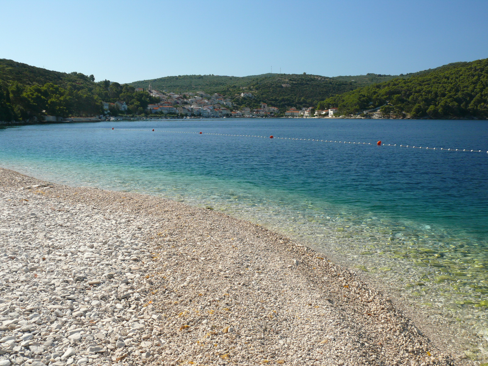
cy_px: 183
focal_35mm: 38
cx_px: 244
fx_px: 536
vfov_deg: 37.7
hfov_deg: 49.0
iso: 100
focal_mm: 7.9
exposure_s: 1/200
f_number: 5.6
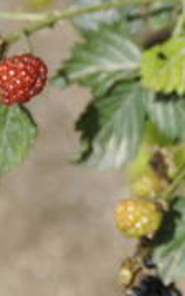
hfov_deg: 4.5
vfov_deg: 7.3
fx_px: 2324
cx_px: 327
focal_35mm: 288
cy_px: 67
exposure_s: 1/125
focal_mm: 75
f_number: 5.6
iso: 100
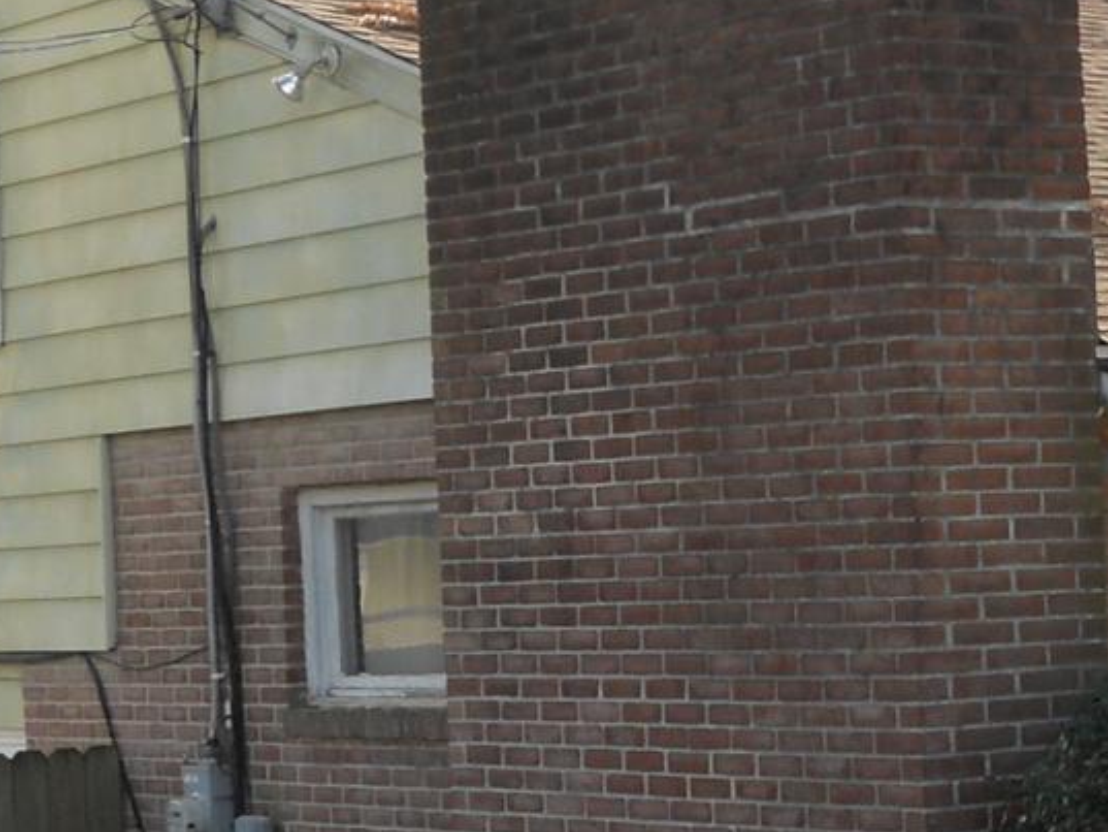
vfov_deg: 12.1
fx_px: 3906
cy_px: 572
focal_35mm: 122
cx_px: 1075
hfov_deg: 15.9
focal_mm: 5.7
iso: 80
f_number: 2.8
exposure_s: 1/320
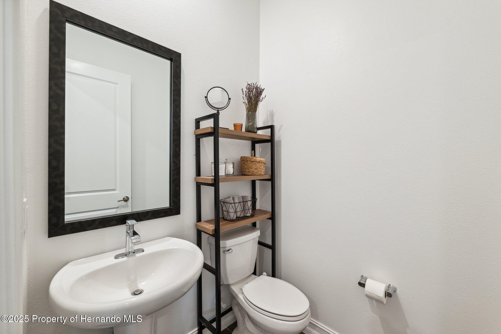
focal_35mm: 14
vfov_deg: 81.2
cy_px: 167
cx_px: 250
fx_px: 195
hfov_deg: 104.3
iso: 400
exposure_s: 1/13
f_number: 8
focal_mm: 14
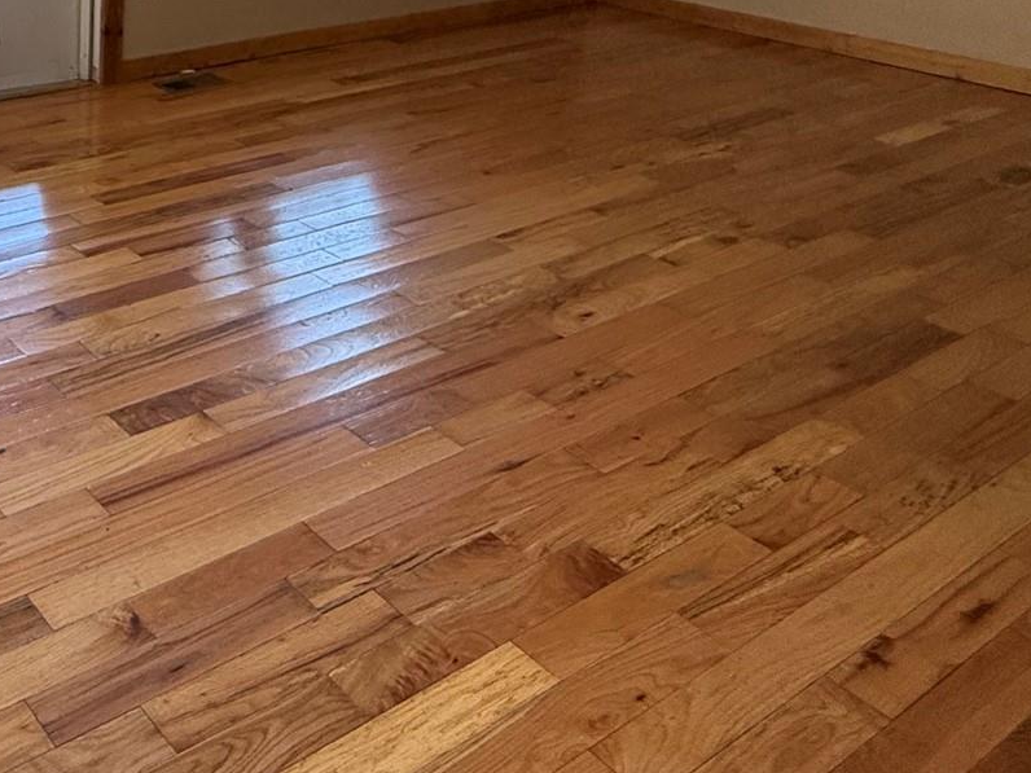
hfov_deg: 44.0
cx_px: 6
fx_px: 1072
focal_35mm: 36
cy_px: 100
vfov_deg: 37.4
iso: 200
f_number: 2.2
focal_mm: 2.22
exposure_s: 1/120
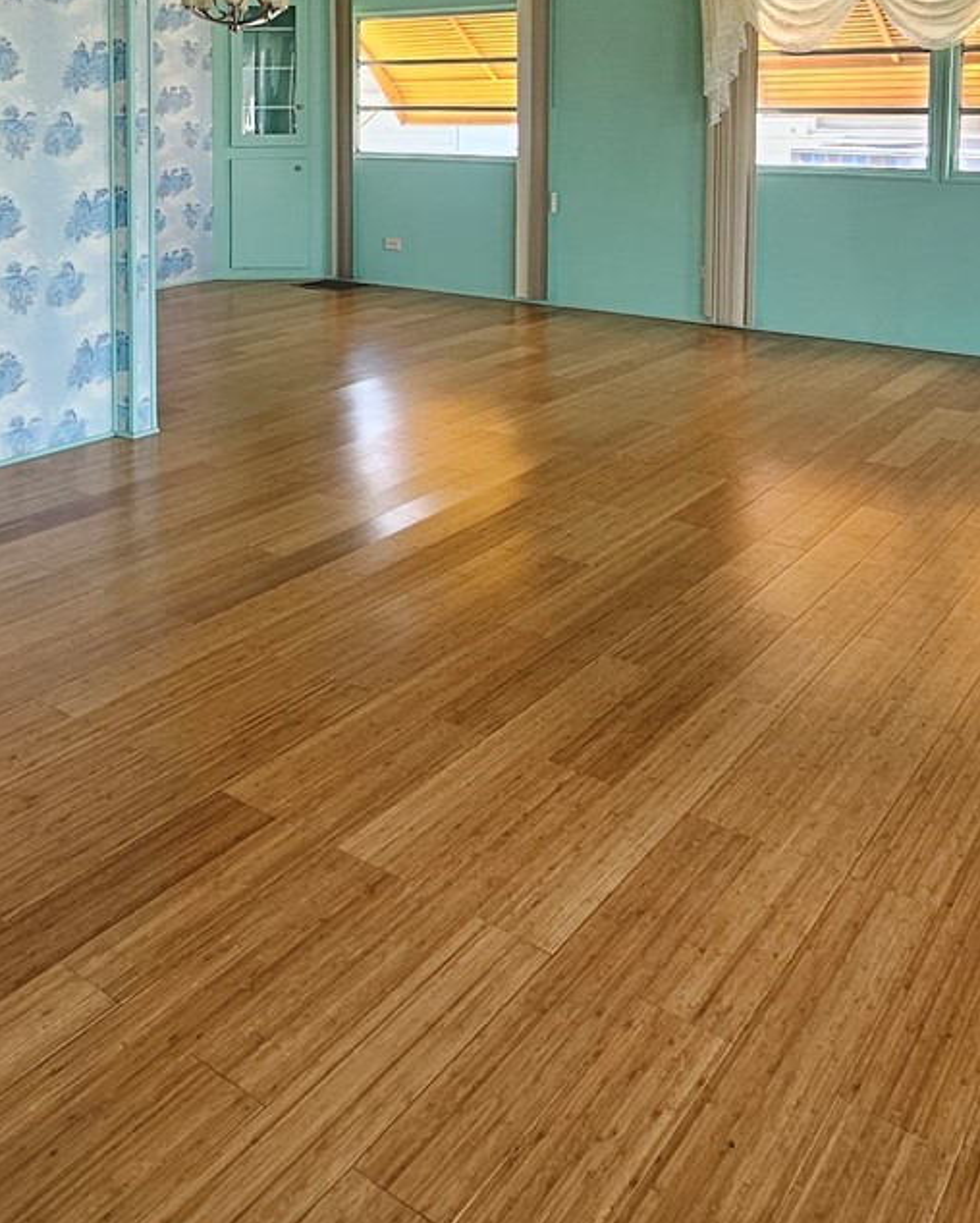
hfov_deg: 43.5
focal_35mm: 32
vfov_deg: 51.0
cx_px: 181
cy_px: 191
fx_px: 1159
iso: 100
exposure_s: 1/60
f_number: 2.2
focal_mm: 2.2
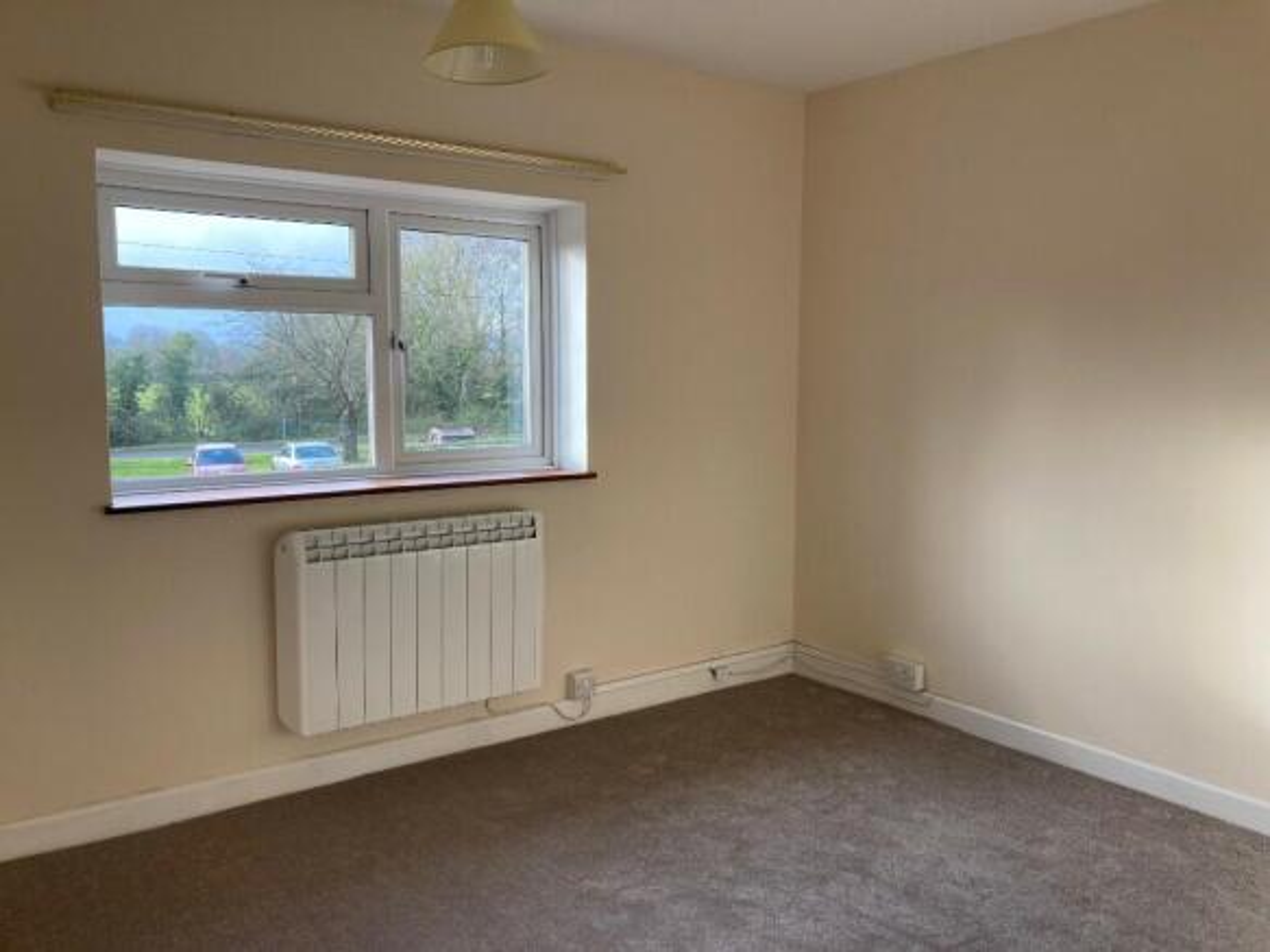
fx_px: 1027
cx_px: 635
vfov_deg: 49.7
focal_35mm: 28
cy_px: 476
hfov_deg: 63.5
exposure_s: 1/121
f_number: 1.8
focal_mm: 3.99
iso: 32
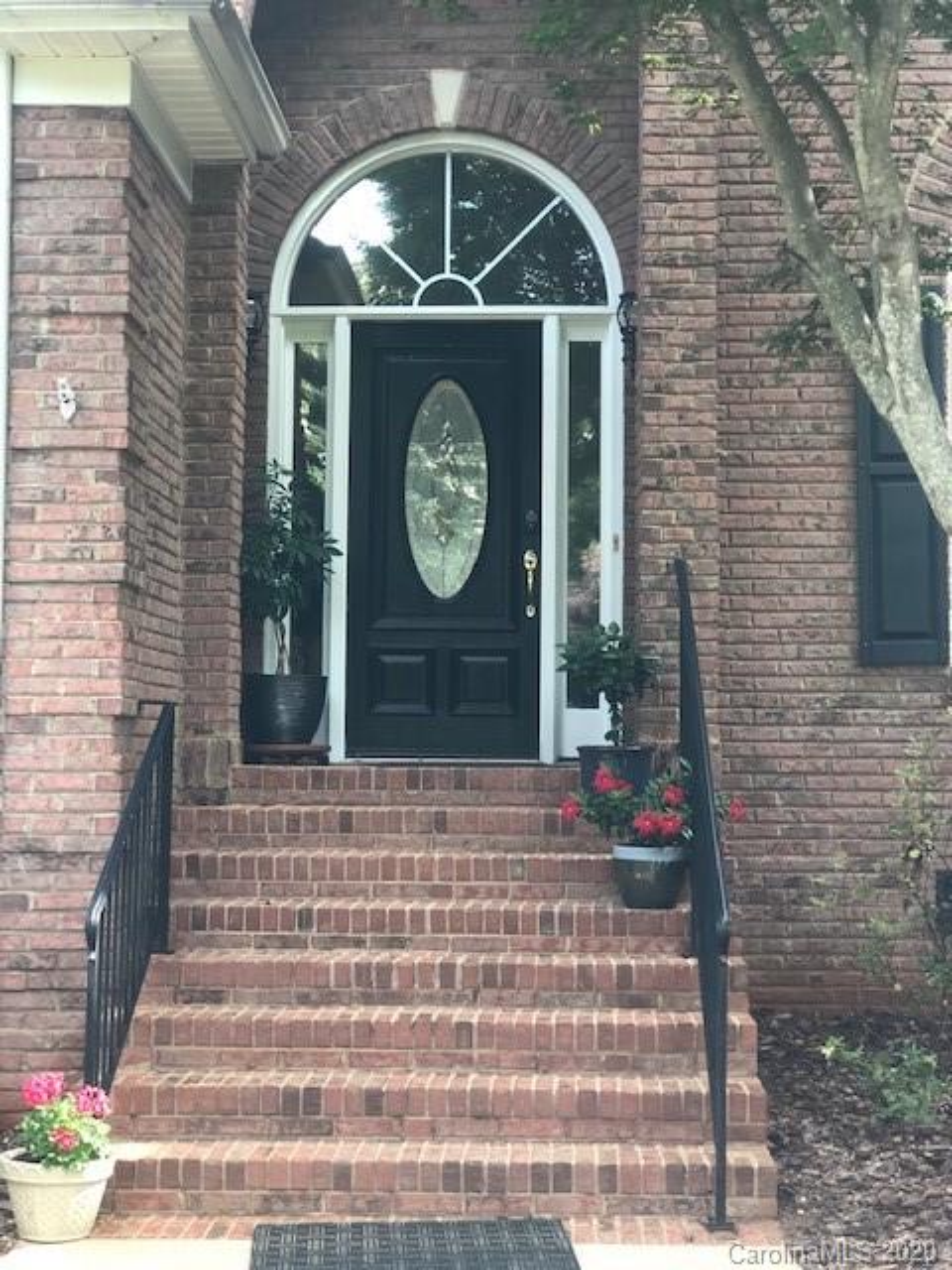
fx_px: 2090
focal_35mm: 57
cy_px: 635
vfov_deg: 33.8
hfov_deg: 25.7
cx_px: 476
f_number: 2.8
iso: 20
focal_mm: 6.6
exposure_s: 1/30
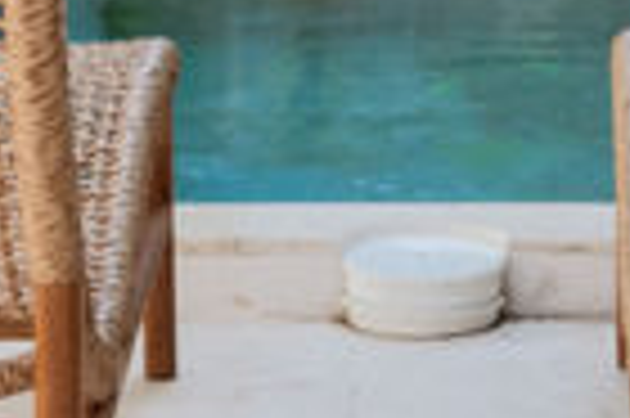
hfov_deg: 9.6
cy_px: -169
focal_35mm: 212
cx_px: 776
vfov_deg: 6.4
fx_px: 3706
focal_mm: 28
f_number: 2.8
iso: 400
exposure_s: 1/2500
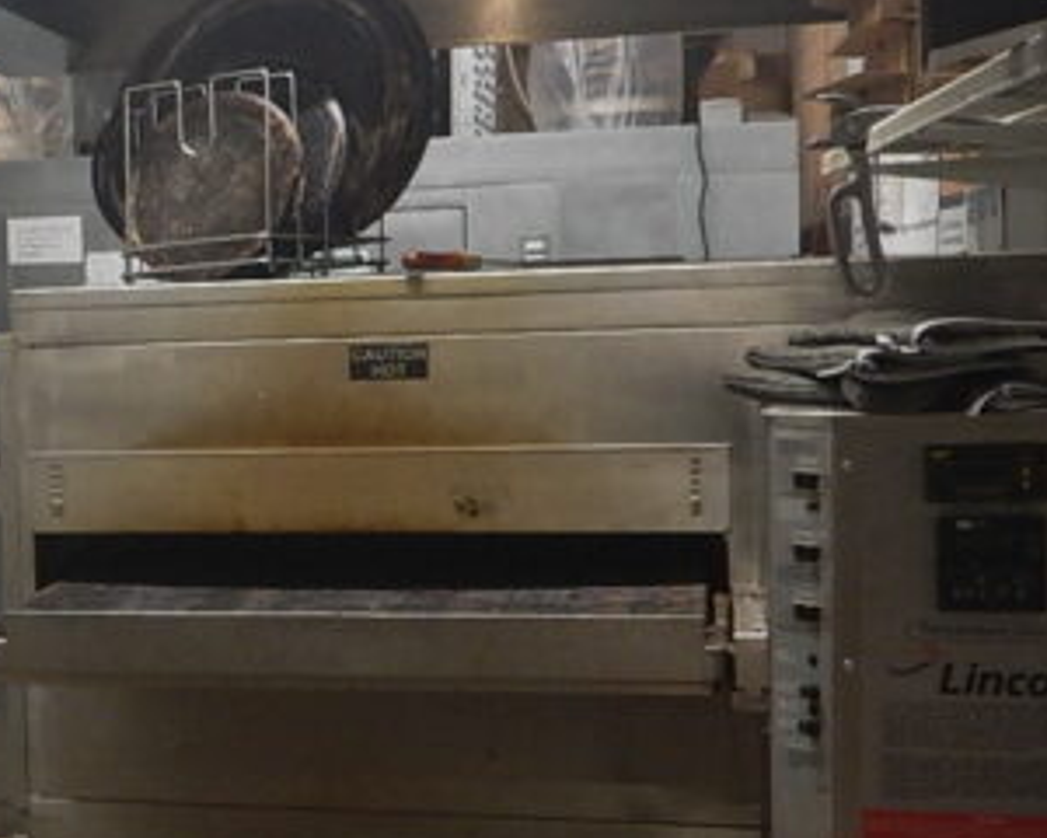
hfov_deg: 21.5
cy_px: 496
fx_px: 2479
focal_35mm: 80
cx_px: -328
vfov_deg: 19.2
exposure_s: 1/30
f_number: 2.8
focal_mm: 4.3
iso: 220
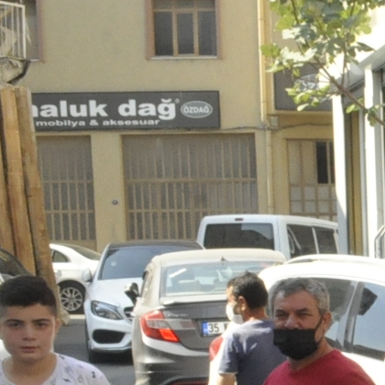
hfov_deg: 11.9
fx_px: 1636
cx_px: 789
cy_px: 560
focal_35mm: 130
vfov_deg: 12.8
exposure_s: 1/200
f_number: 25
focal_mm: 20
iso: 2000
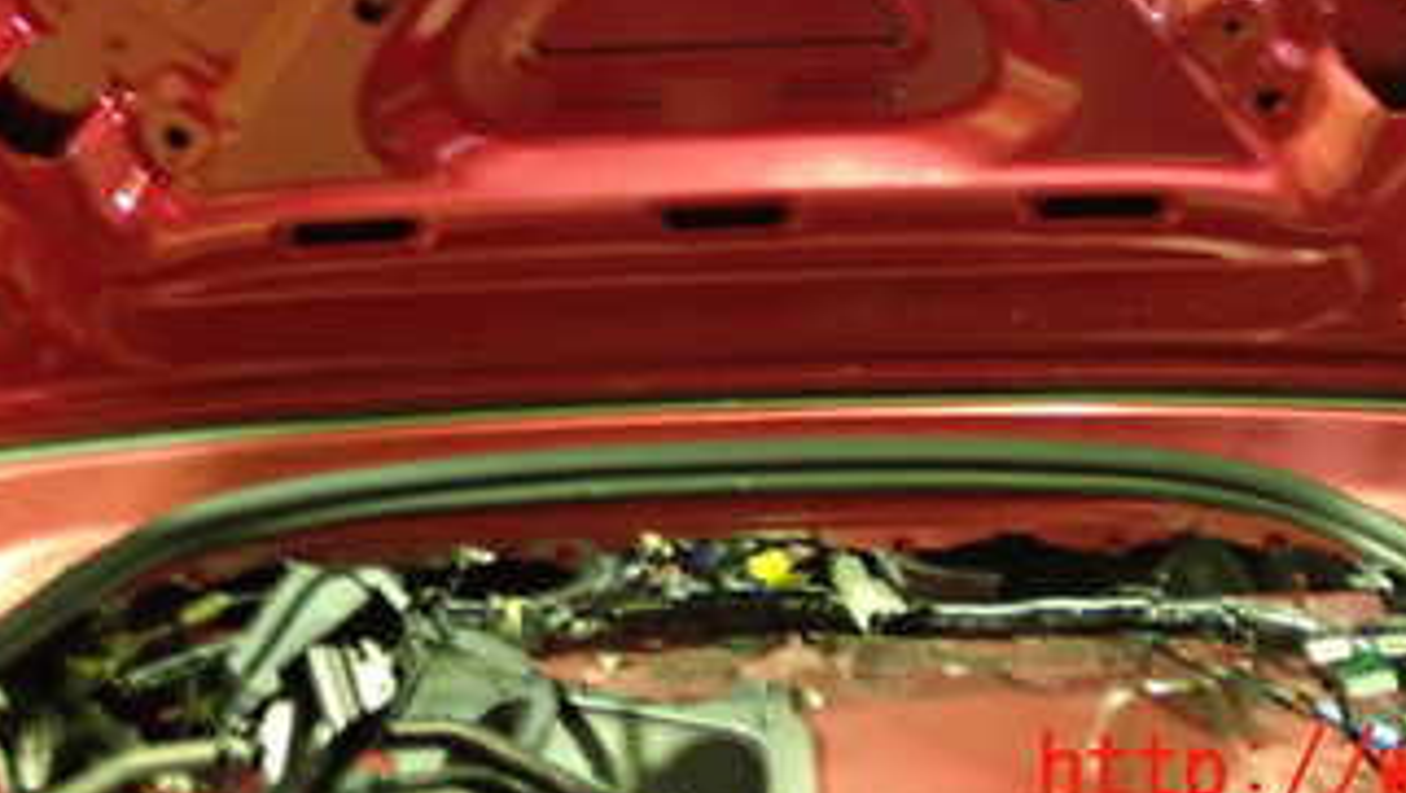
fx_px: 2275
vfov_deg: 18.7
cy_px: -158
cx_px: 714
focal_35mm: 61
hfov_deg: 34.3
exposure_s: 1/10
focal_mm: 5.4
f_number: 2.3
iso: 800
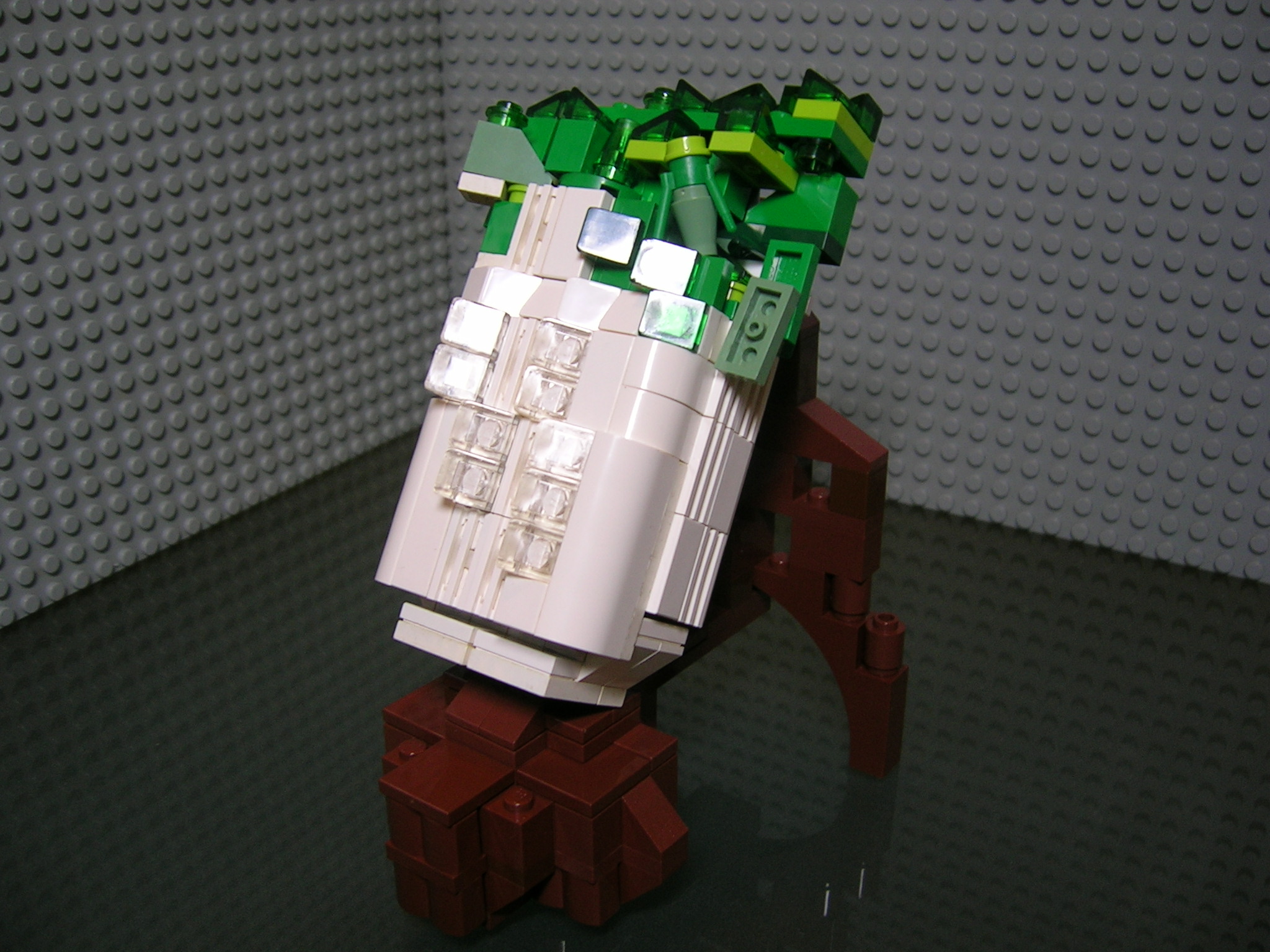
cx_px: 635
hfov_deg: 52.6
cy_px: 476
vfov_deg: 40.7
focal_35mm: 35
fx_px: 1284
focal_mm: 5.4
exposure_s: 1/19.8
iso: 50
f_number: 2.8
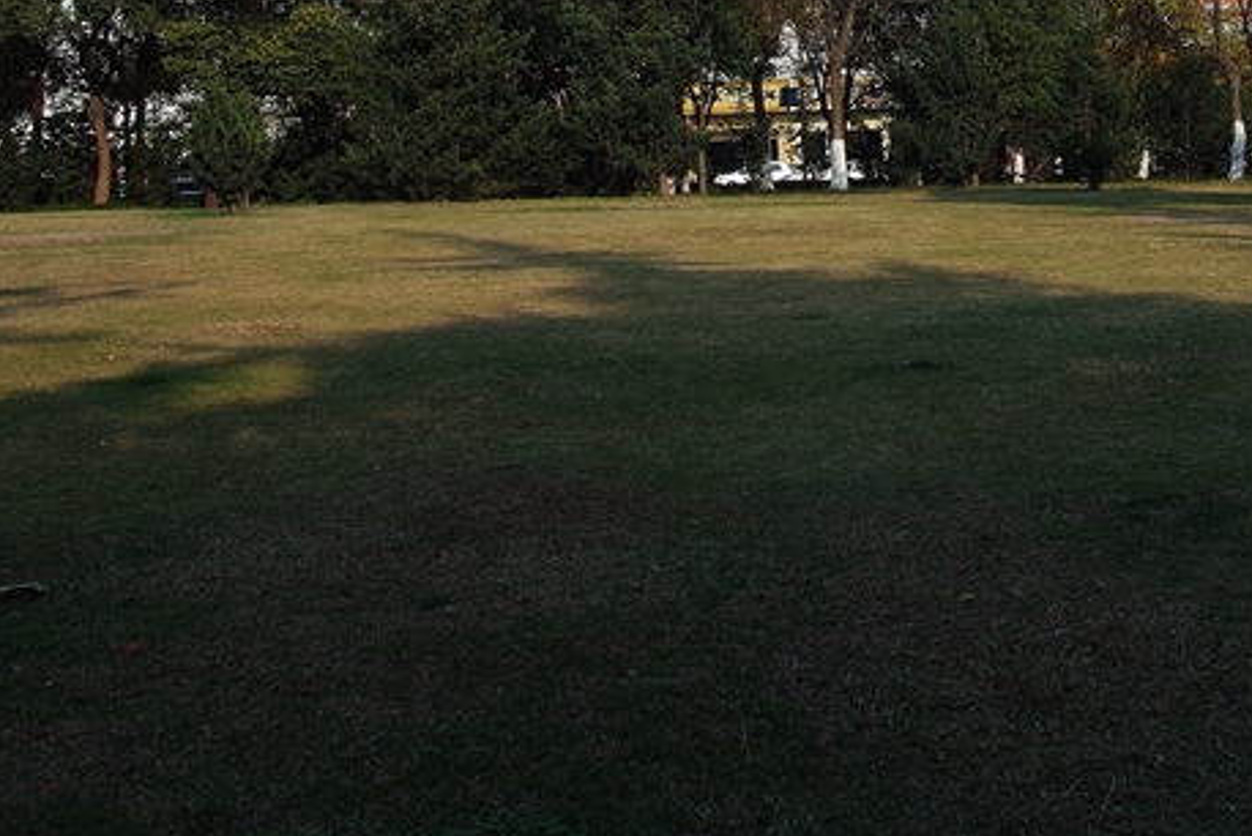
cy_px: 22
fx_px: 3271
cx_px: 893
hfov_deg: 21.5
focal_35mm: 94
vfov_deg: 14.4
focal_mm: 32
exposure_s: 1/320
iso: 200
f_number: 9
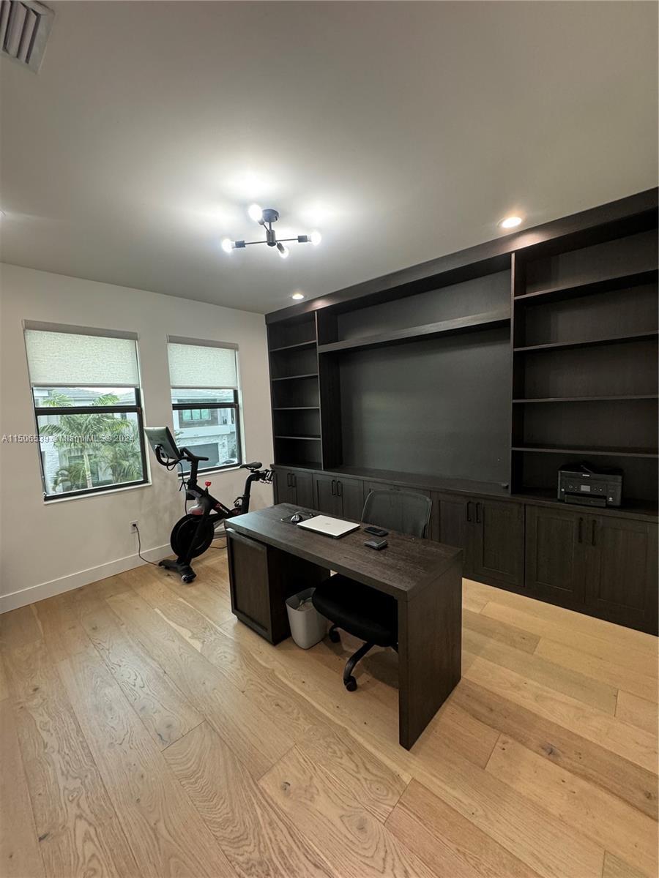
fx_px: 355
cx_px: 330
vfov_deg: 102.1
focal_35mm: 14
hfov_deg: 85.7
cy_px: 439
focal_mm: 2.22
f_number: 2.2
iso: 250
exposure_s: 1/60
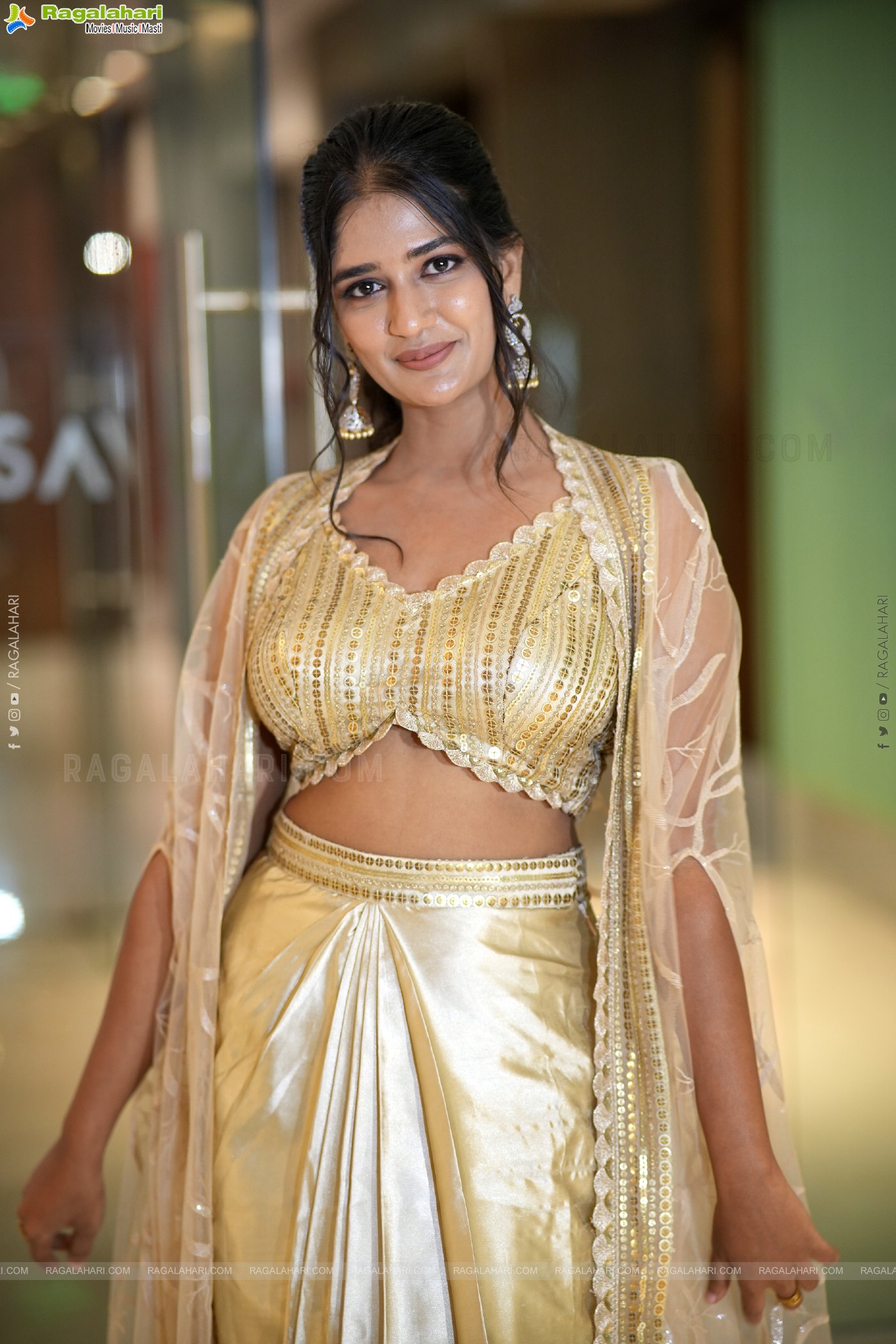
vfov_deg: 23.9
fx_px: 3173
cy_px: 672
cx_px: 448
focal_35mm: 85
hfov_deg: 16.1
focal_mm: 85
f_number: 1.8
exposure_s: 1/160
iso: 800
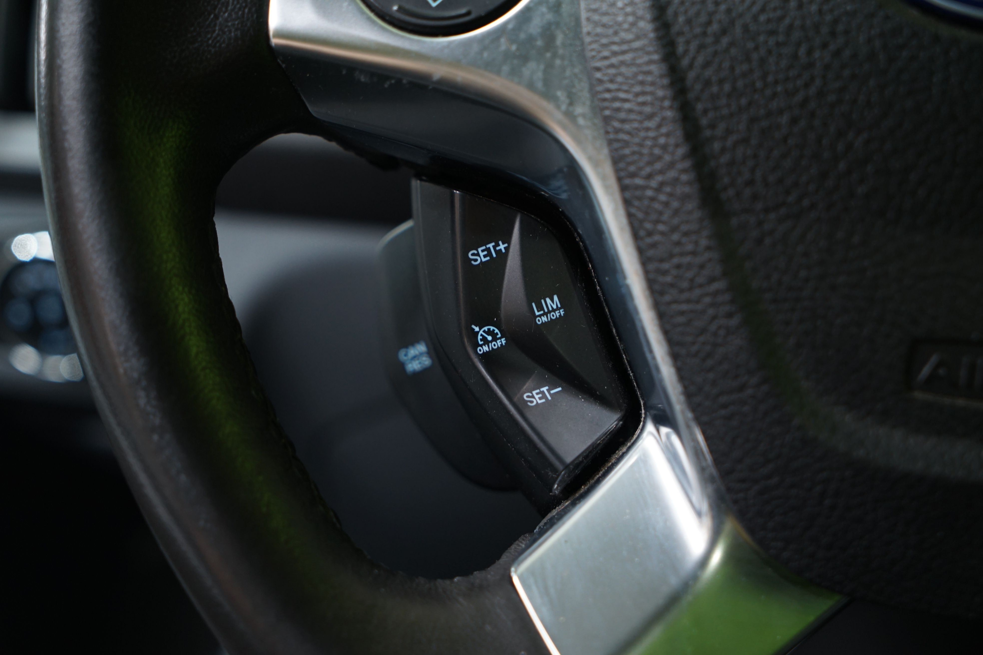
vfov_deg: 23.8
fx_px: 1556
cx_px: 492
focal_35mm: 57
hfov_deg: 35.1
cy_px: 328
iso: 800
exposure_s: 1/20
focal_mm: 57
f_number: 4.5
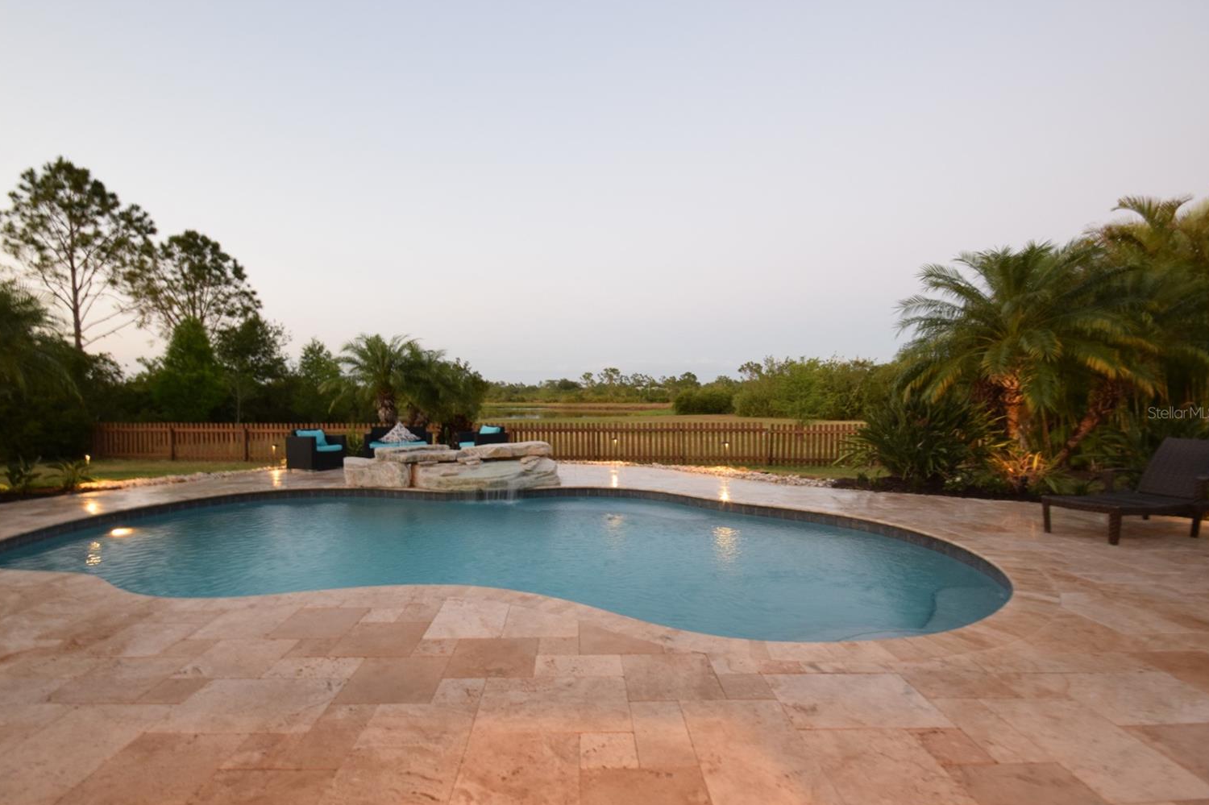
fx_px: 537
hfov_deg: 96.7
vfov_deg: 73.7
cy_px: 413
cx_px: 575
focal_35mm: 16
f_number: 13
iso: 1000
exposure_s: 1/2.5
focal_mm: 10
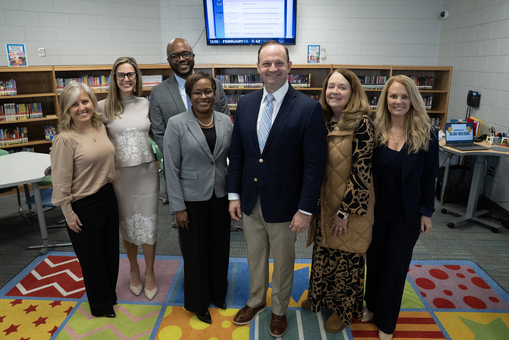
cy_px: 170
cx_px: 254
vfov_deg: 53.2
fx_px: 340
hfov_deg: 73.7
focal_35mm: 24
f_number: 6.3
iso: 4000
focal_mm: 24
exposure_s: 1/200
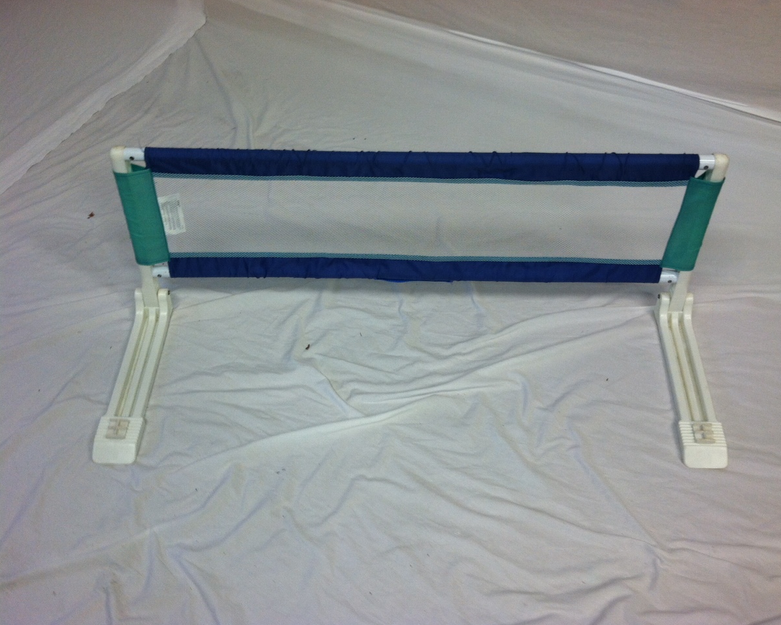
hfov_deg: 49.0
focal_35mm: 37
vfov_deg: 40.1
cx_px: 422
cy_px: 314
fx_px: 855
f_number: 2.8
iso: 80
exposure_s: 1/18
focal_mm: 3.85
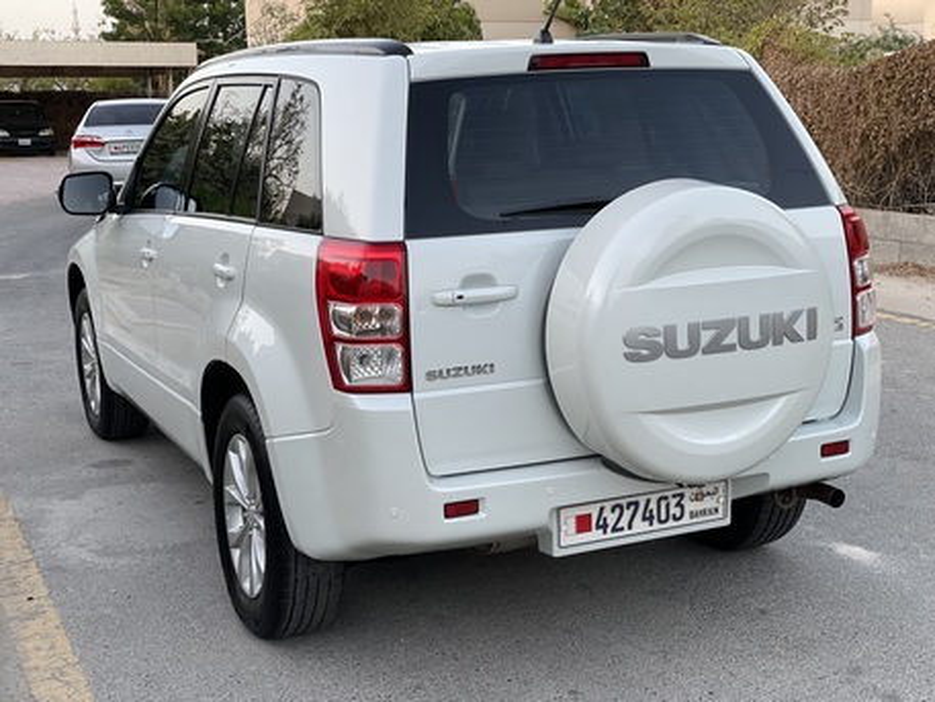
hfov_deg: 36.8
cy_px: 351
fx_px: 1405
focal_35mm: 52
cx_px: 468
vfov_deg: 28.0
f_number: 2
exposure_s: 1/122
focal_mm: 6
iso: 80
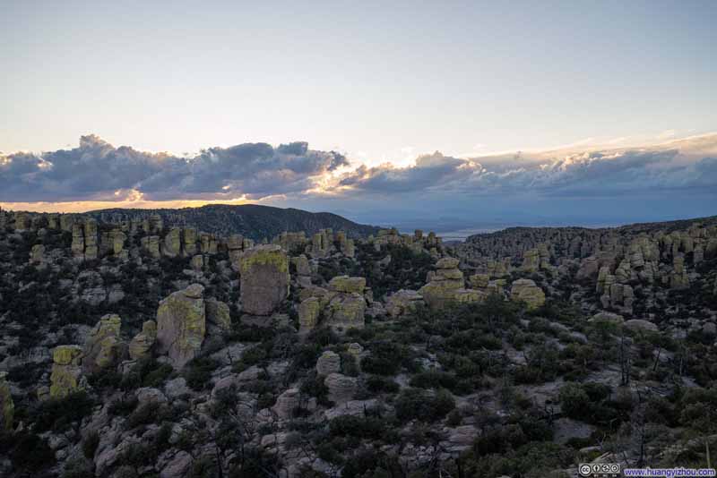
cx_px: 358
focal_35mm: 30
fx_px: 598
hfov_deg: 61.9
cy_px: 239
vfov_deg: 43.6
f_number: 4.5
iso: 100
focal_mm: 30
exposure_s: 1/200
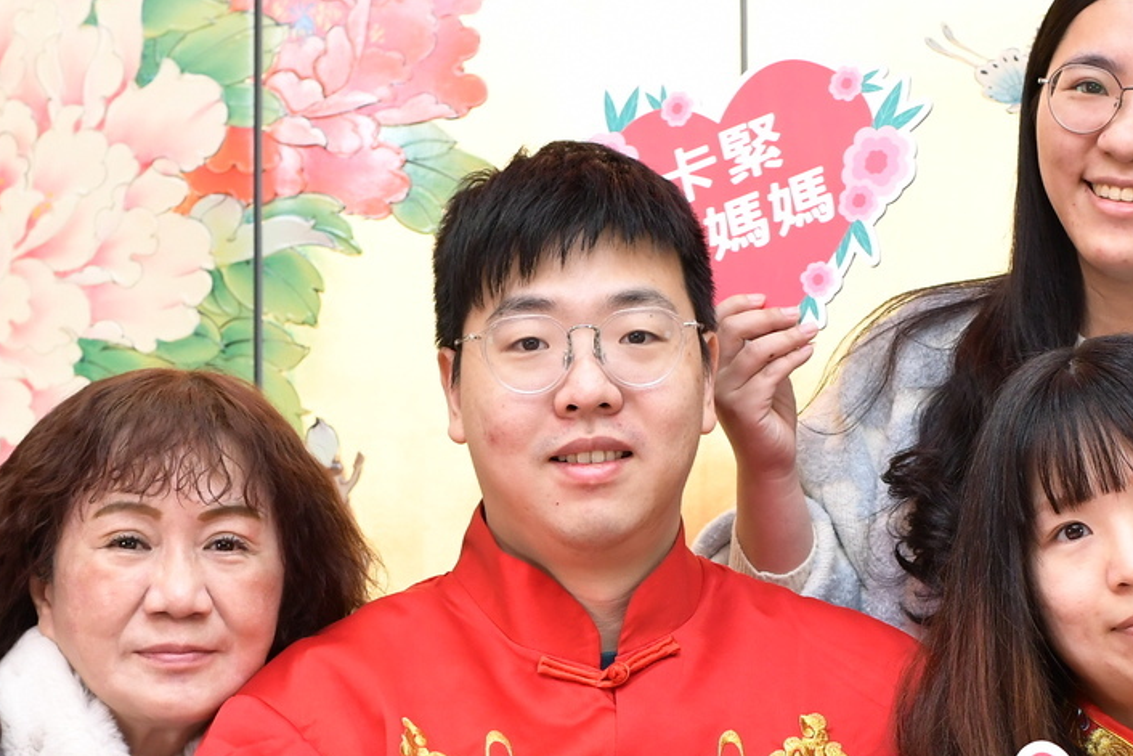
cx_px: 695
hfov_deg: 17.2
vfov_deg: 11.4
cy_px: 830
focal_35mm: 119
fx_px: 3746
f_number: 4.5
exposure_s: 1/200
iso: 1000
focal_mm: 35
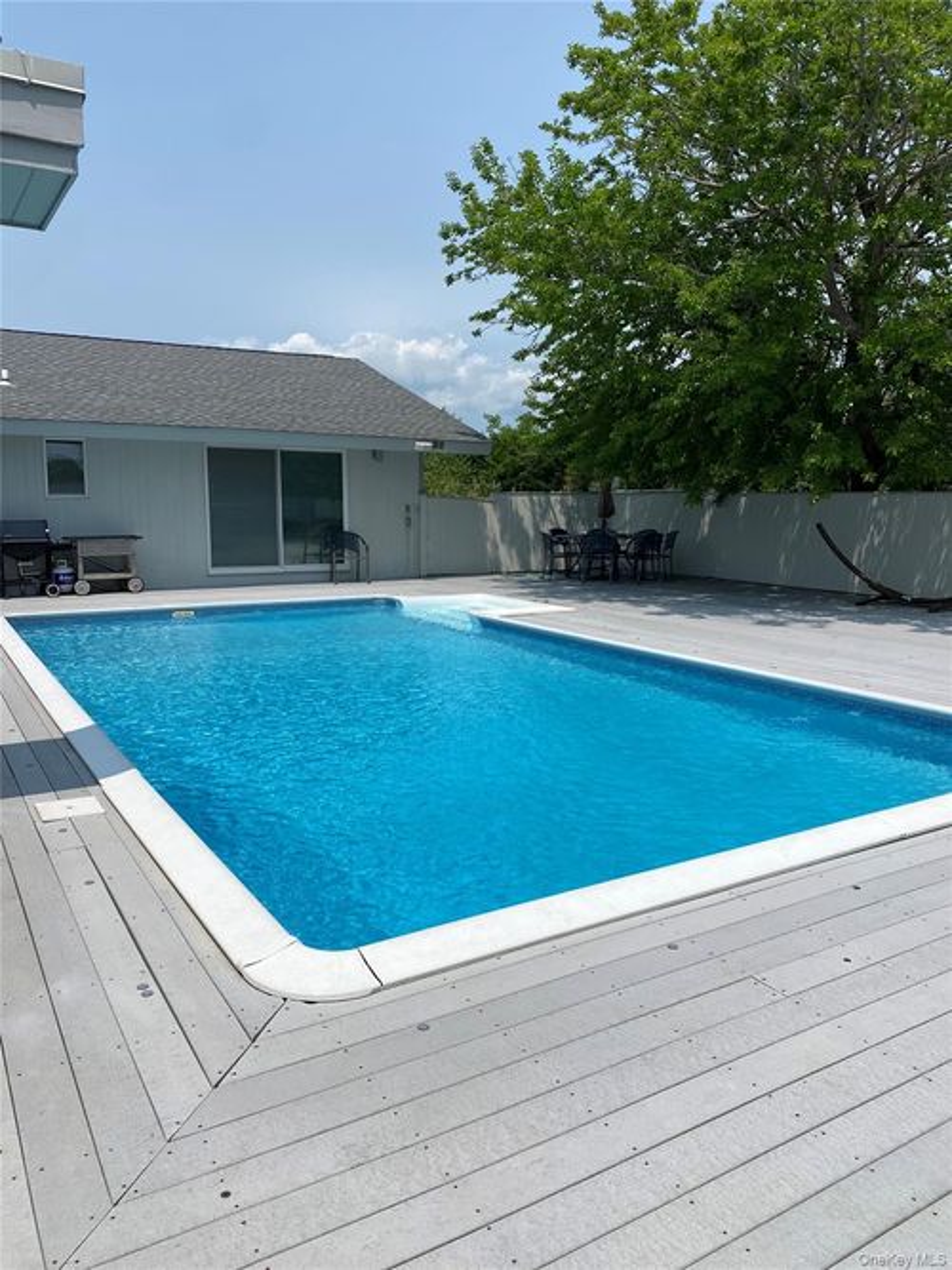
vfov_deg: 67.3
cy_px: 635
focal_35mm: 26
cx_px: 476
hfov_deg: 53.0
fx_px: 954
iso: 32
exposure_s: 1/5495
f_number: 1.8
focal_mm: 4.25
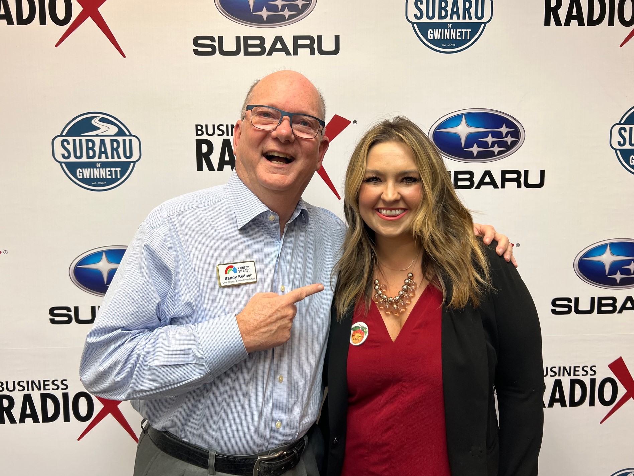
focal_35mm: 26
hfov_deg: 67.3
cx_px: 317
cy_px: 238
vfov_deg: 53.1
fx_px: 476
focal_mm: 5.7
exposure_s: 1/120
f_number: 1.5
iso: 100
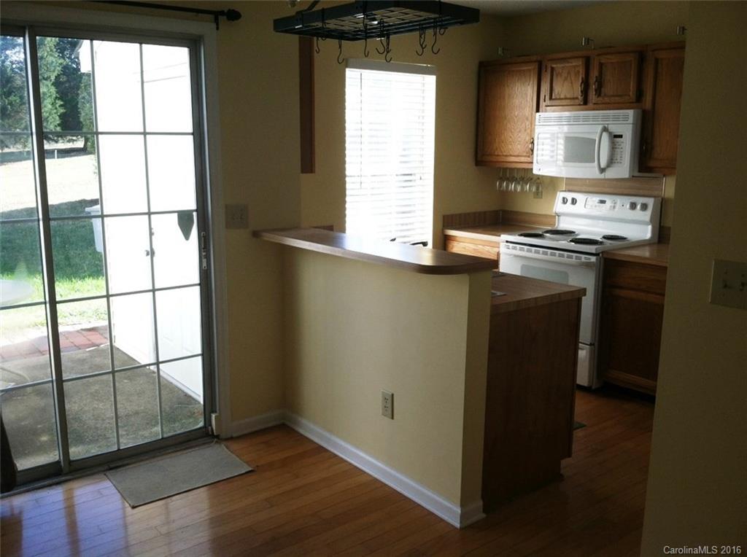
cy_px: 278
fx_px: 754
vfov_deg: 40.6
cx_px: 374
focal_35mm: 35
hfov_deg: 52.7
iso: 80
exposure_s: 1/165
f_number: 2.8
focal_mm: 3.85
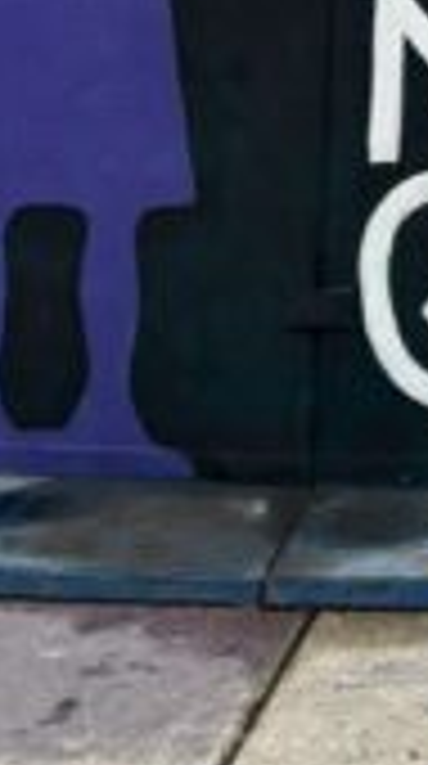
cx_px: 712
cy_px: -434
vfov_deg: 16.8
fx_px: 2312
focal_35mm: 114
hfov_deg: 10.1
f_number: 1.6
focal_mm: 5.96
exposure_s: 1/2062
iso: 50
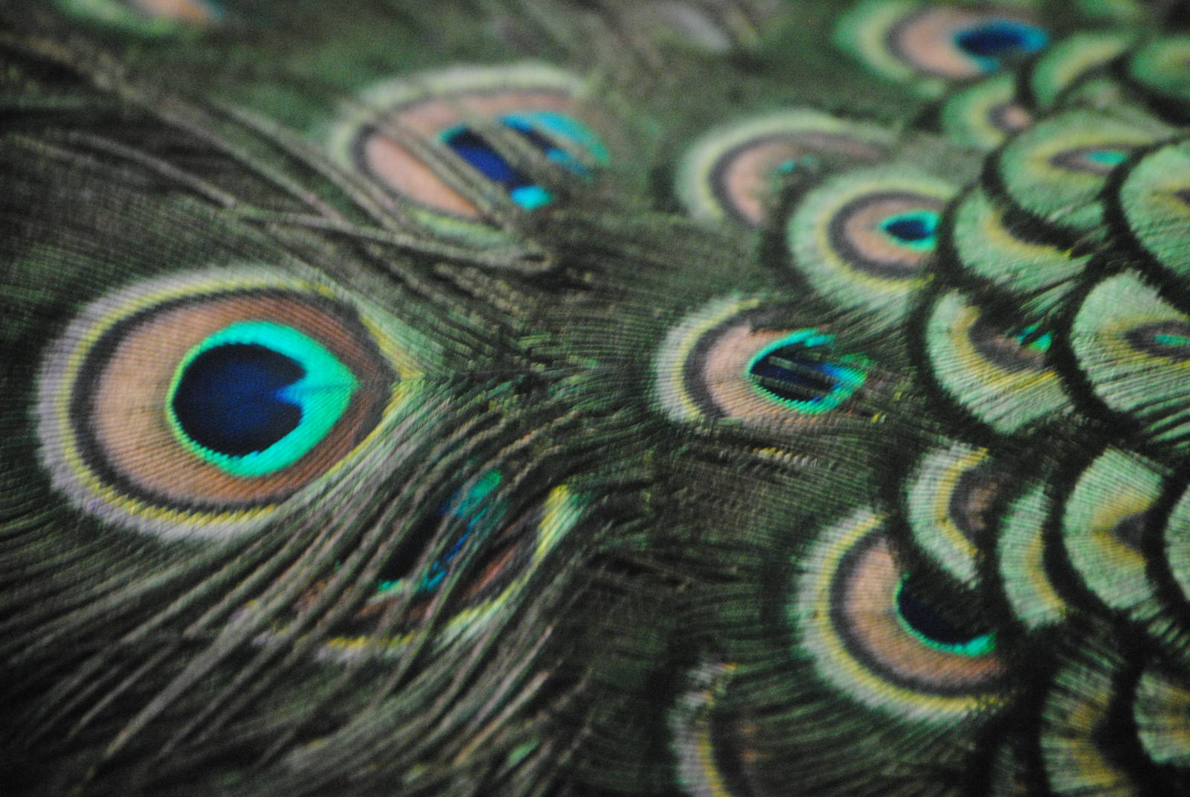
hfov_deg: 6.9
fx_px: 9928
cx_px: 595
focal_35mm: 300
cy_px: 398
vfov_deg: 4.6
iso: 1600
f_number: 5.6
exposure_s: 1/80
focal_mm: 200
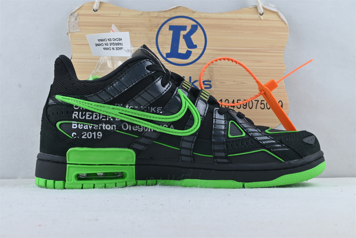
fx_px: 452
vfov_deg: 29.4
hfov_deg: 43.0
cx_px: 178
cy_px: 119
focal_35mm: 46
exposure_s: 1/15
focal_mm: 30.5
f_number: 10
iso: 100
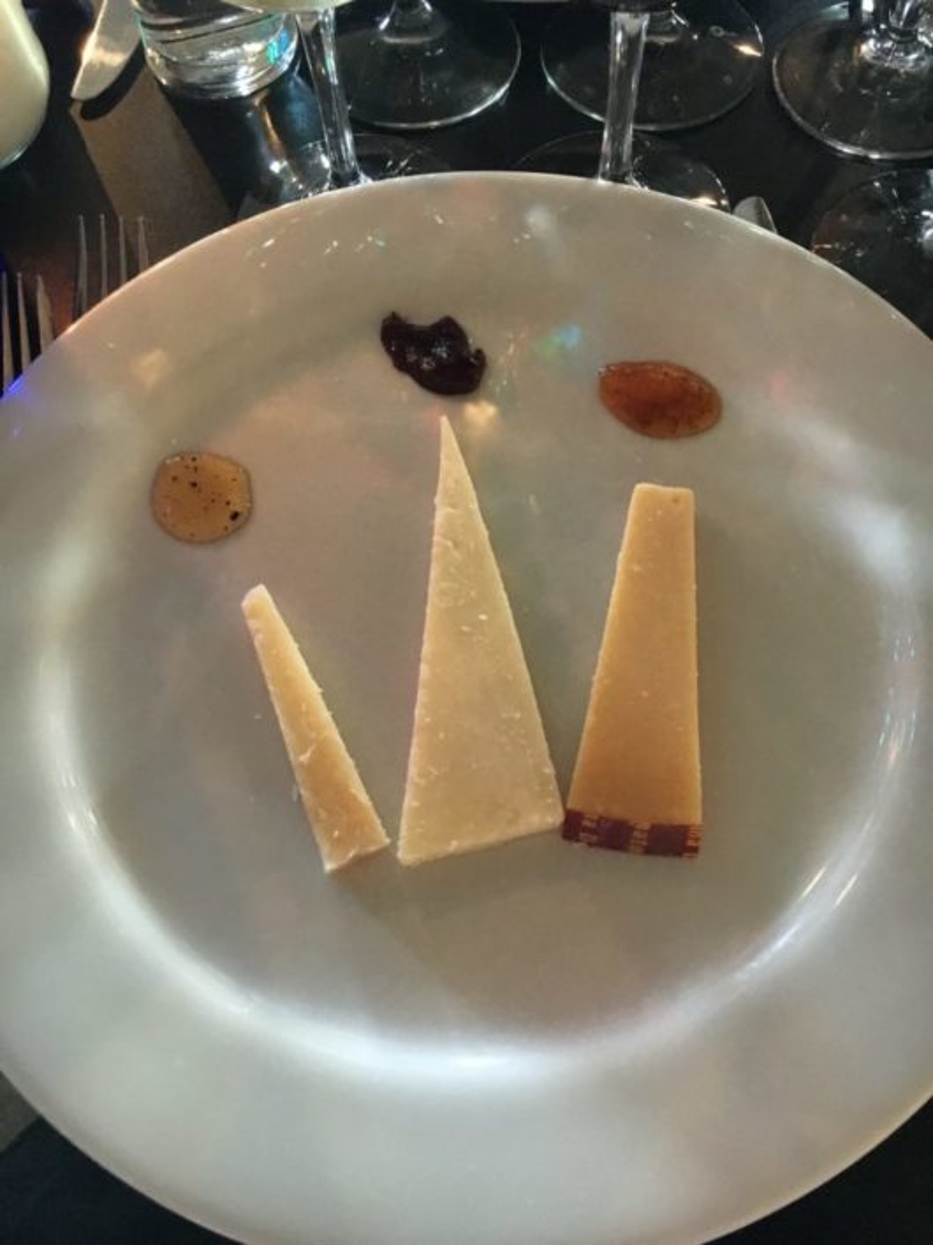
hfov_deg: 48.2
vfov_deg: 61.7
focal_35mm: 29
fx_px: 1042
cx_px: 466
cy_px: 622
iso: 320
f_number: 2.2
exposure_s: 1/15
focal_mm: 4.15
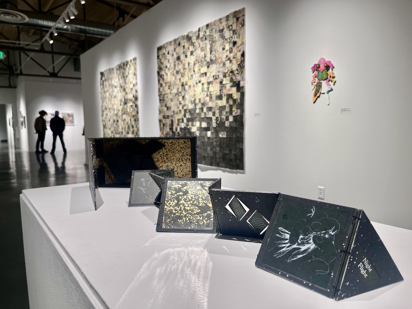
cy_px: 154
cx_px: 206
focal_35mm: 26
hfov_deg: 67.3
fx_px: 309
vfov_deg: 53.1
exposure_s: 1/120
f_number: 1.6
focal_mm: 5.1
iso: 64
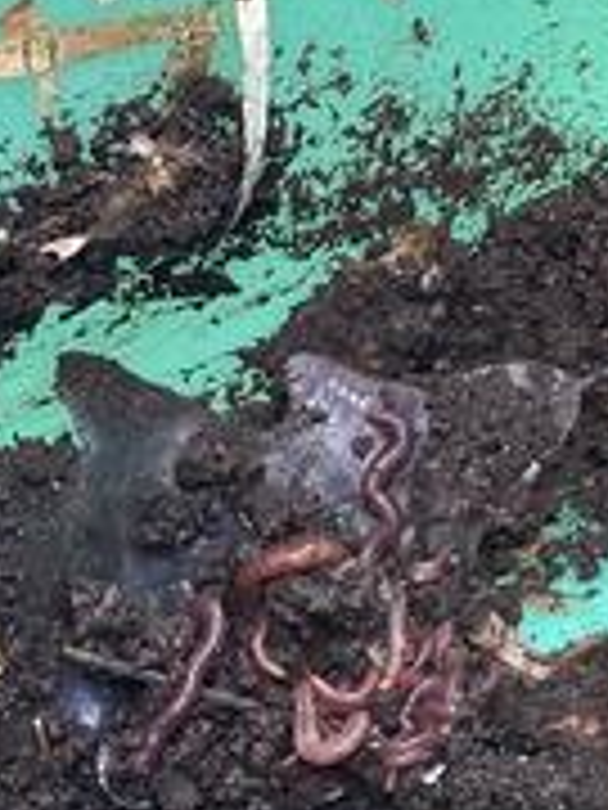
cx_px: 234
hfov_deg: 13.5
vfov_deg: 17.3
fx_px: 2576
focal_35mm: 110
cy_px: 904
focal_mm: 3.3
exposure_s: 1/120
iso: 50
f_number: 2.4
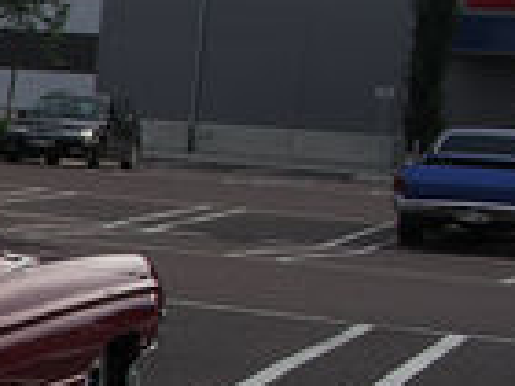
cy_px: 522
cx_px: -519
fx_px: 1979
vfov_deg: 10.9
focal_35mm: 133
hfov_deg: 12.9
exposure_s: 1/160
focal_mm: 7.6
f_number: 3.2
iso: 50
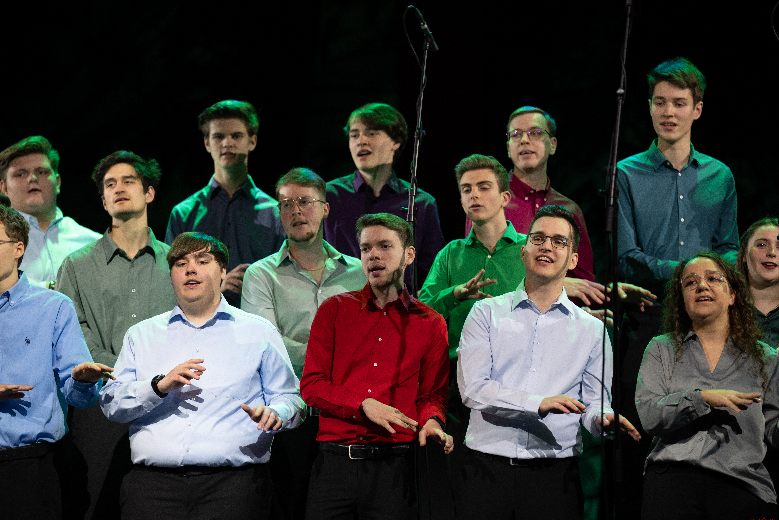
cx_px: 382
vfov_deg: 6.6
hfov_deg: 9.9
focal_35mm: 208
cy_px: 262
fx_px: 4501
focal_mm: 200
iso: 1000
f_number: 3.5
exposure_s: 1/125
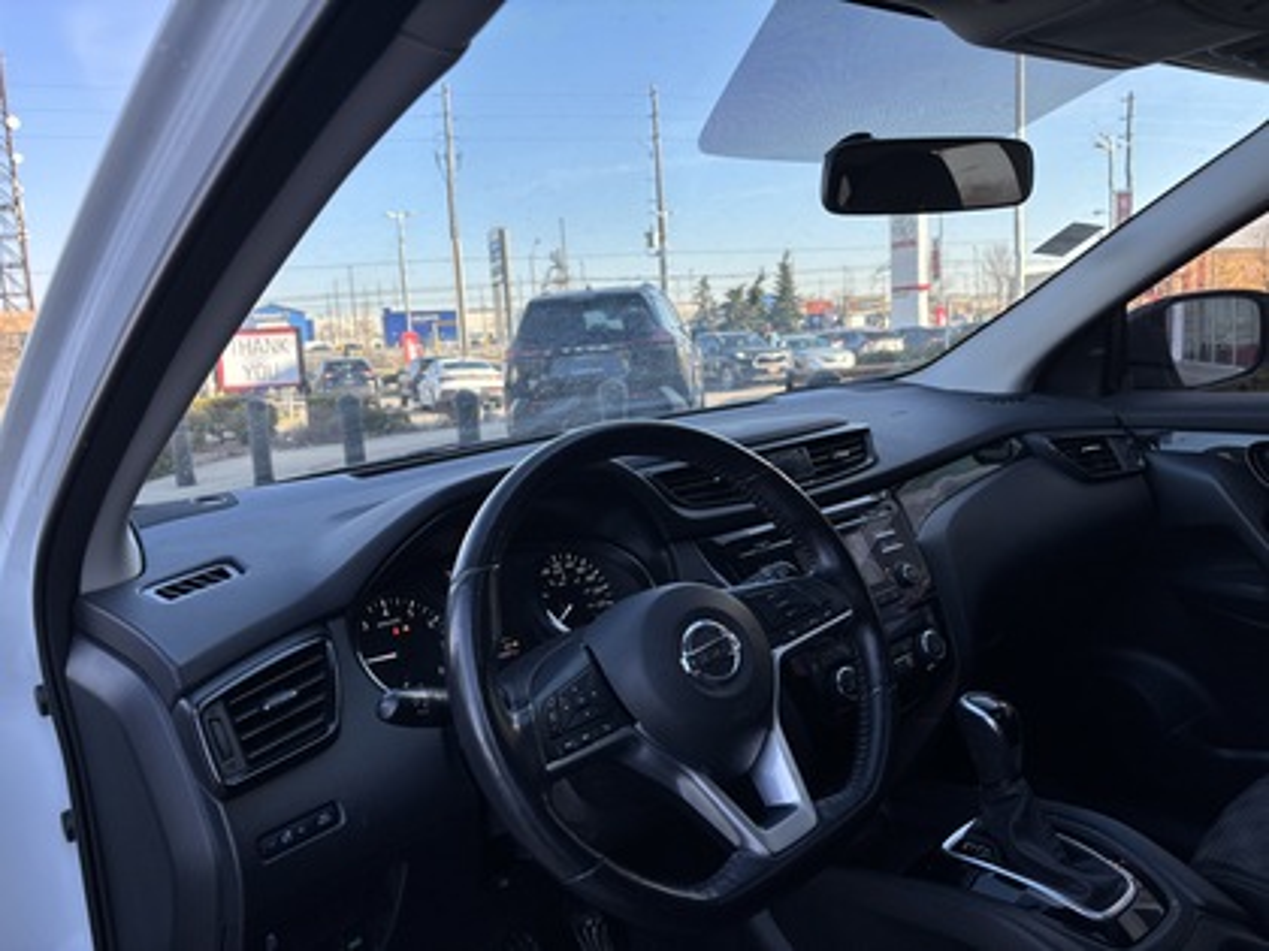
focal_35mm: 26
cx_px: 634
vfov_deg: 53.1
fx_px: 953
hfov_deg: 67.3
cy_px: 476
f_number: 1.6
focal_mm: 5.96
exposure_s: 1/679
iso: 50
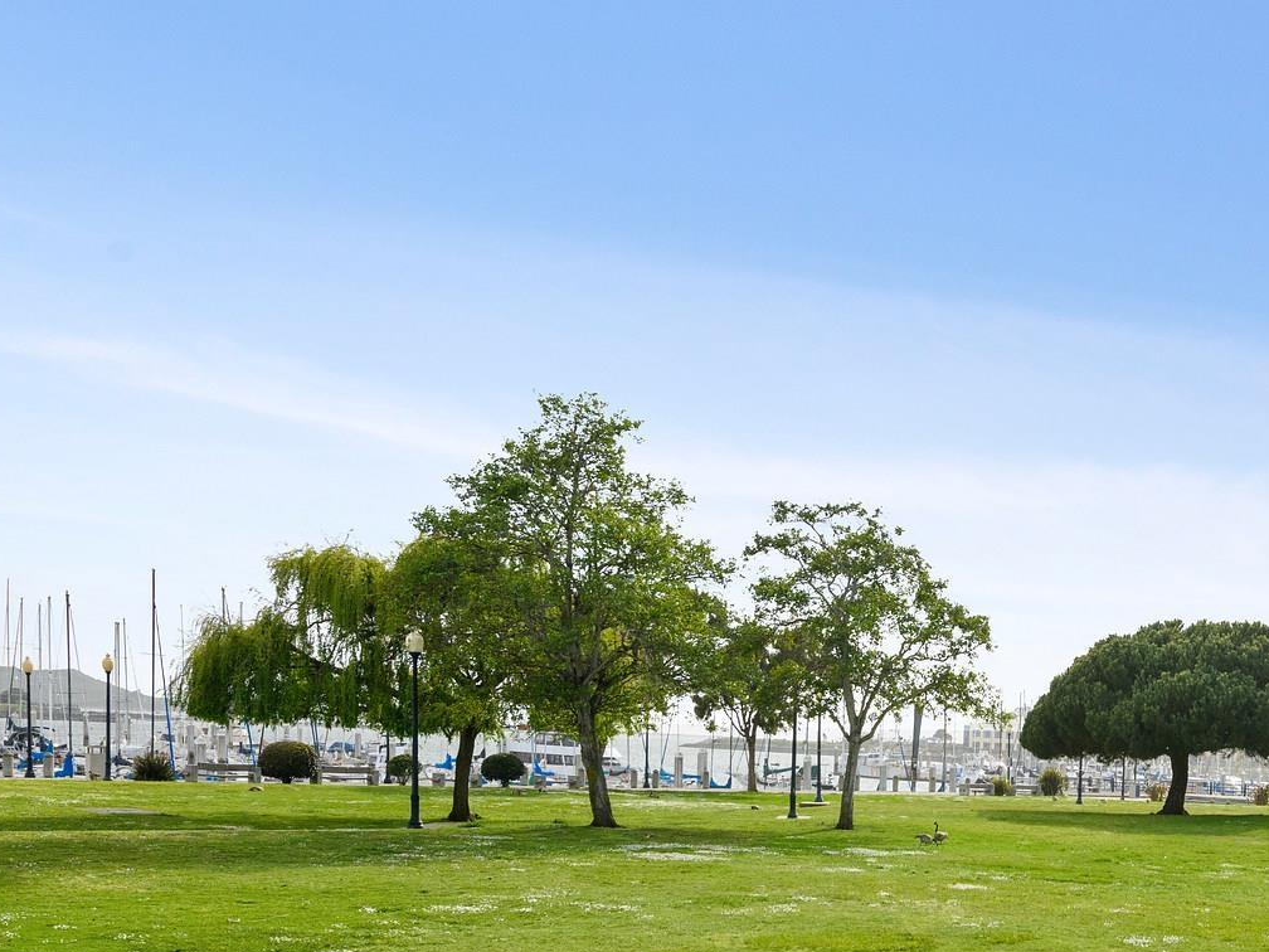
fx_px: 1503
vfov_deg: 35.1
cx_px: 1094
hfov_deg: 42.7
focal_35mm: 41
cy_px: 537
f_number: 8
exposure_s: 1/1000
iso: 400
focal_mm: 21
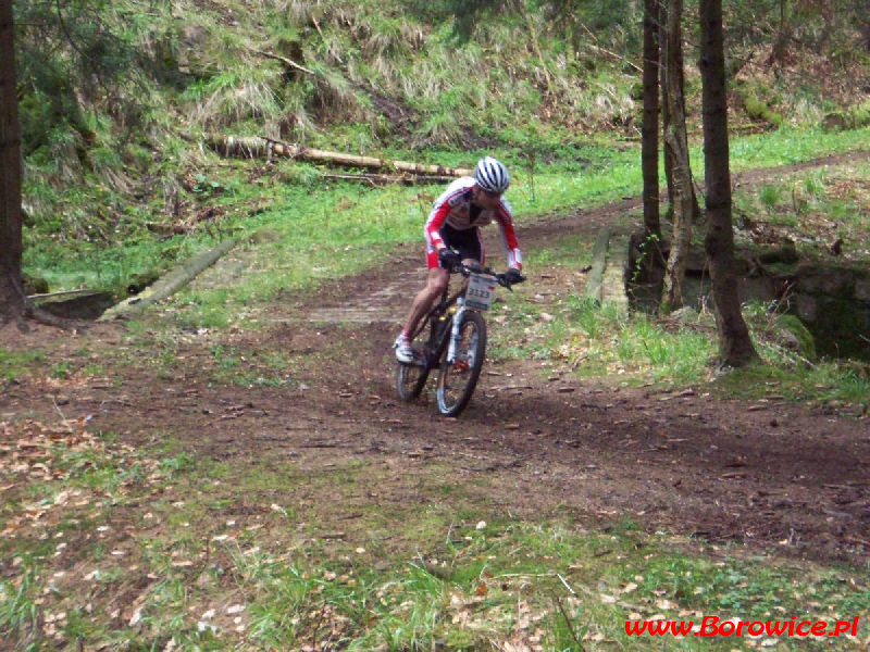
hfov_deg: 16.8
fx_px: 2941
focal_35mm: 117
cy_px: 326
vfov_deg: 12.7
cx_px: 435
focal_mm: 19.2
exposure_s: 1/200
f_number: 4.4
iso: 400
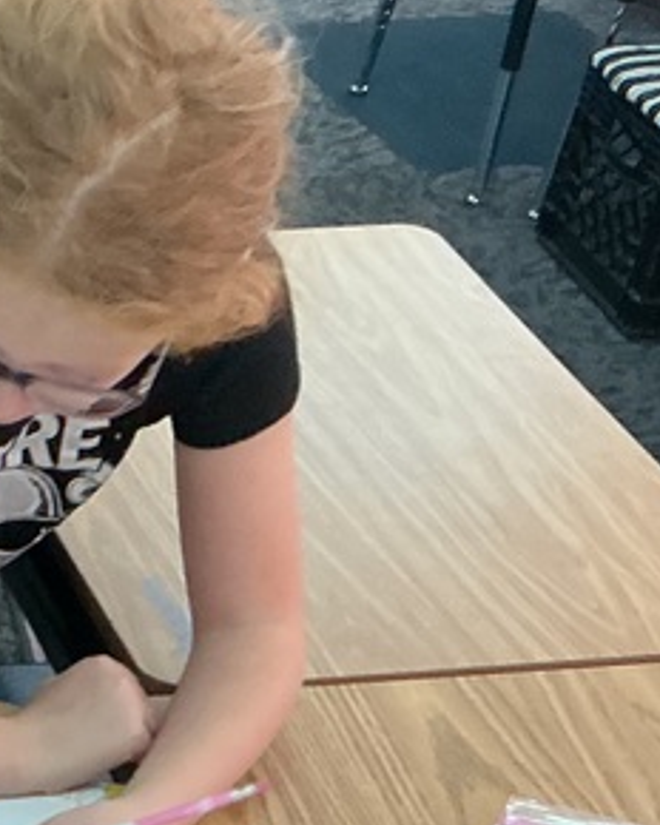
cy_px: 825
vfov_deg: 18.7
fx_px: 2442
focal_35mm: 100
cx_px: -495
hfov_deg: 13.9
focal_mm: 3
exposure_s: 1/60
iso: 125
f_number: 1.8
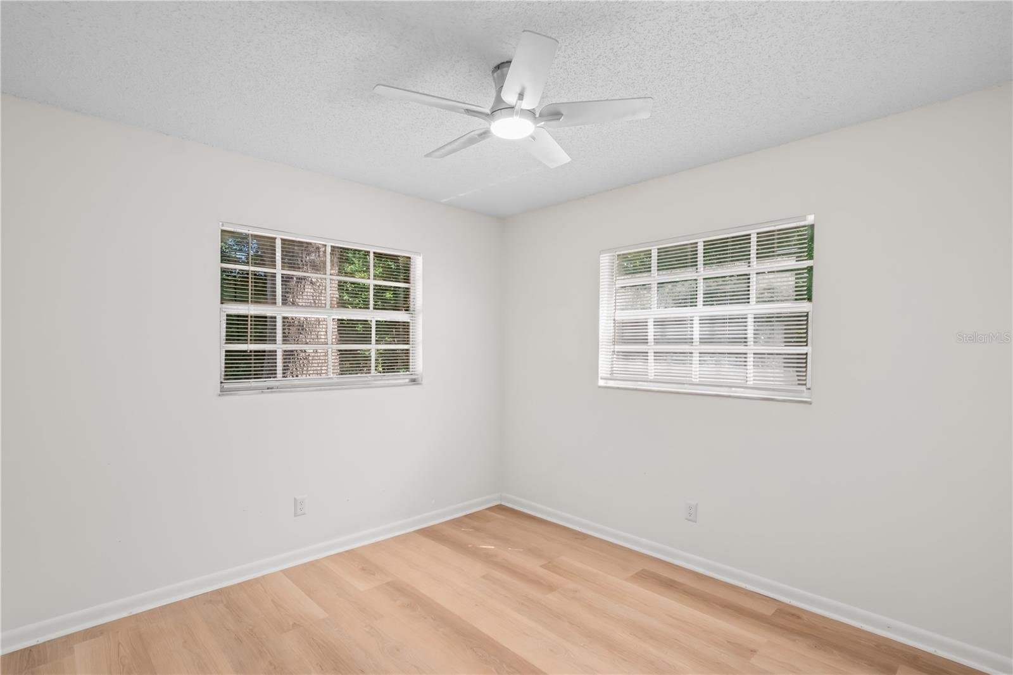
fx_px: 464
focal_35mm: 16
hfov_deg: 95.0
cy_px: 338
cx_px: 506
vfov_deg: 72.0
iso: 250
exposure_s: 1/30
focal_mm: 11
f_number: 9
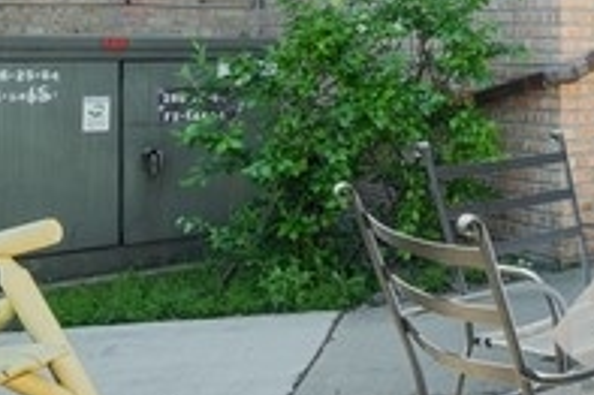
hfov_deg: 25.9
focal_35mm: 64
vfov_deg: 20.8
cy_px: 42
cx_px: 814
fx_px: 1055
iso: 100
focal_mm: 14
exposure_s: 1/125
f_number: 11
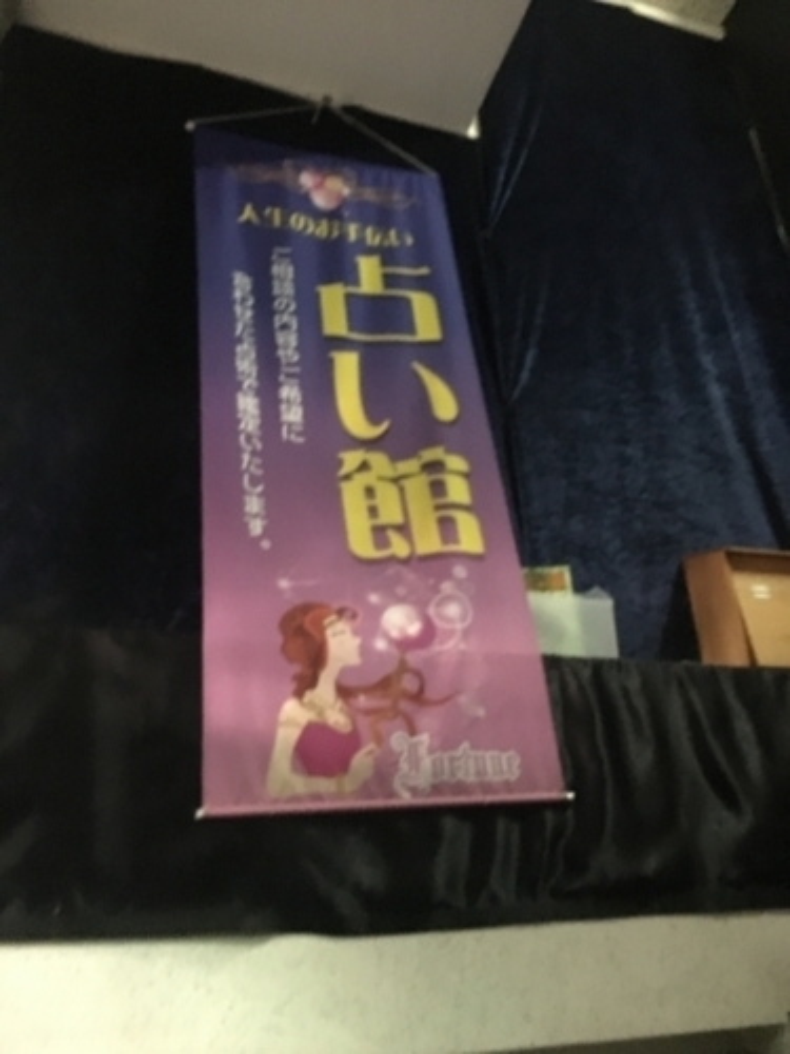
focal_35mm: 29
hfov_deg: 48.2
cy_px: 527
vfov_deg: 61.7
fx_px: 882
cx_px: 395
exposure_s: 1/15
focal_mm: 4.15
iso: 800
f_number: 2.2
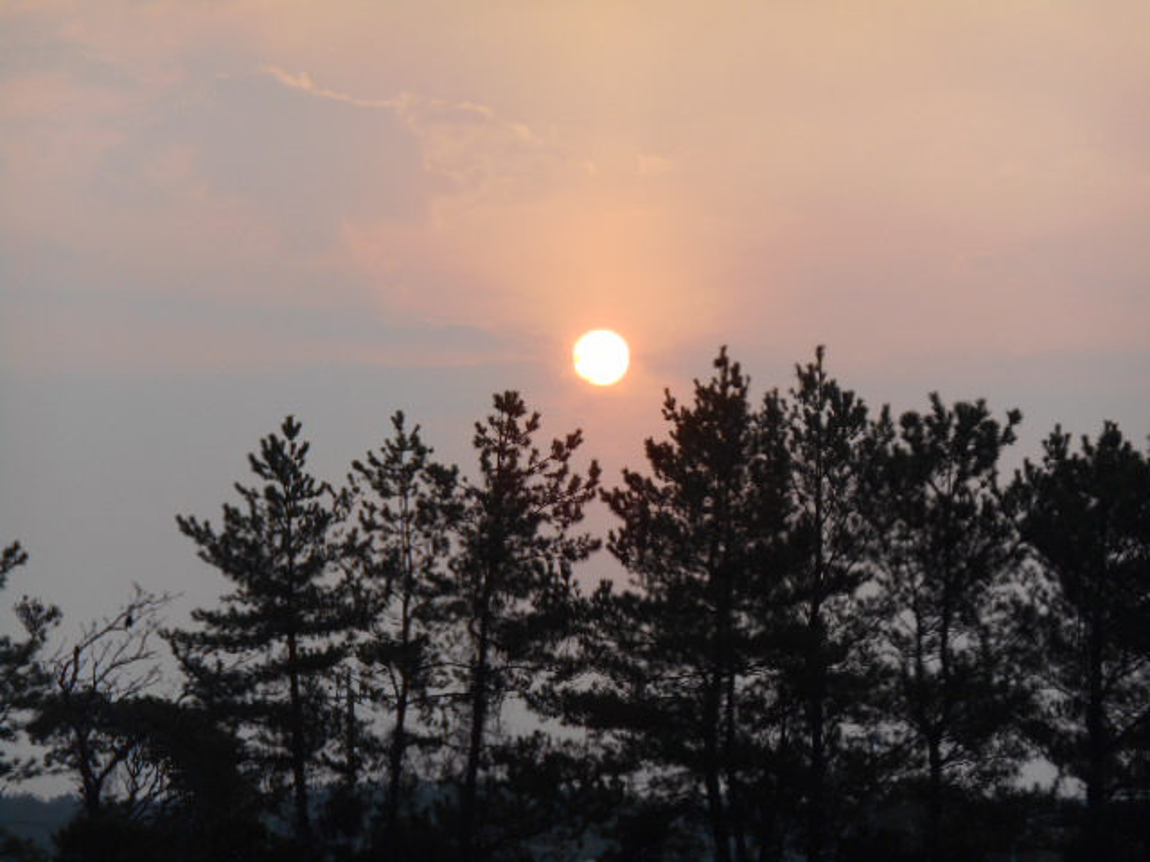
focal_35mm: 182
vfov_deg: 8.2
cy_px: 431
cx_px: 575
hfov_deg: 10.9
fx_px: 6046
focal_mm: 32.9
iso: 80
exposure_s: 1/100
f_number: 6.4
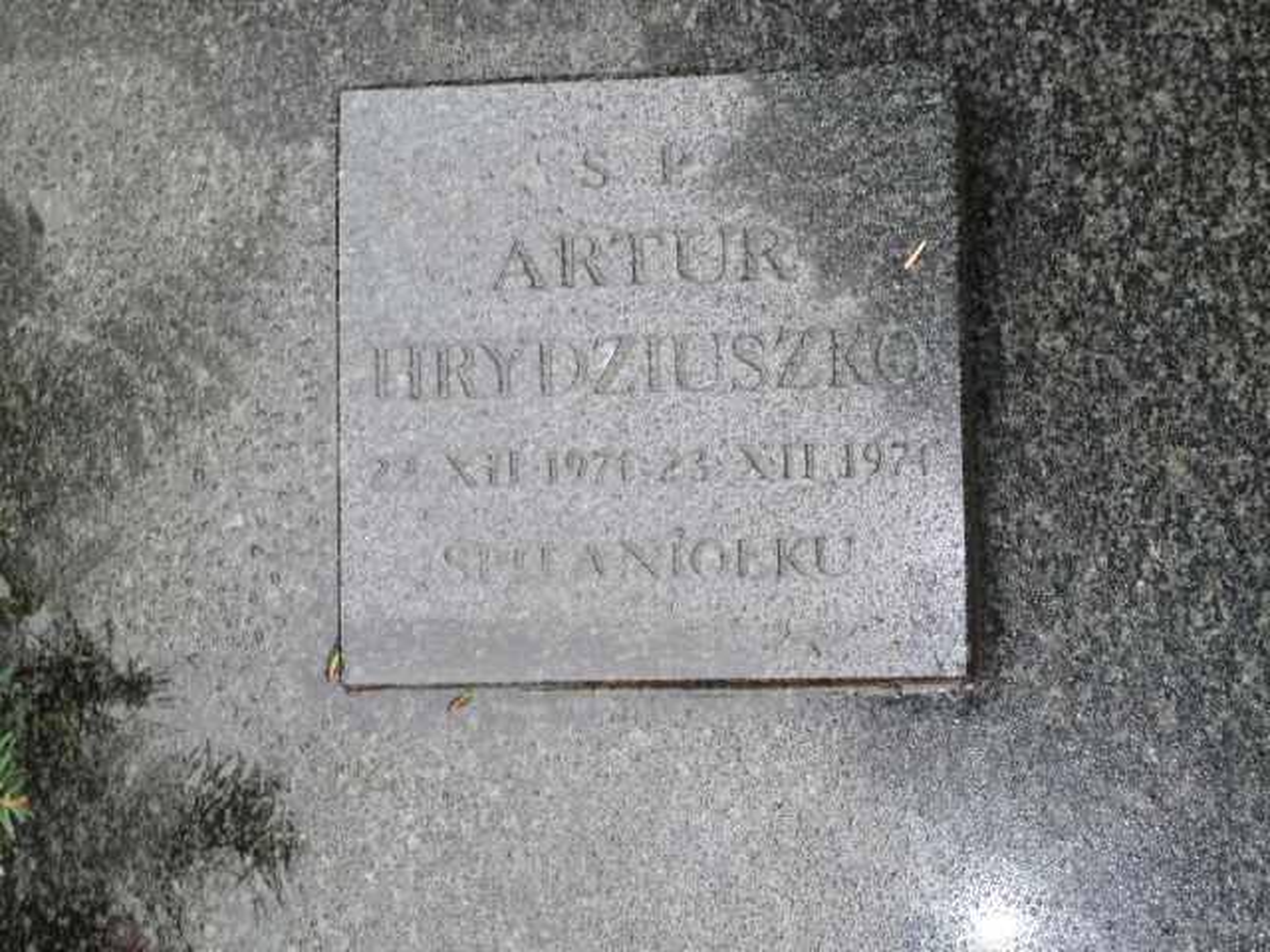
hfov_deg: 30.7
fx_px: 2311
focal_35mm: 63
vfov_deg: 23.3
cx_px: 635
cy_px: 476
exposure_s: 1/30
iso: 100
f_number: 4
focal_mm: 10.3
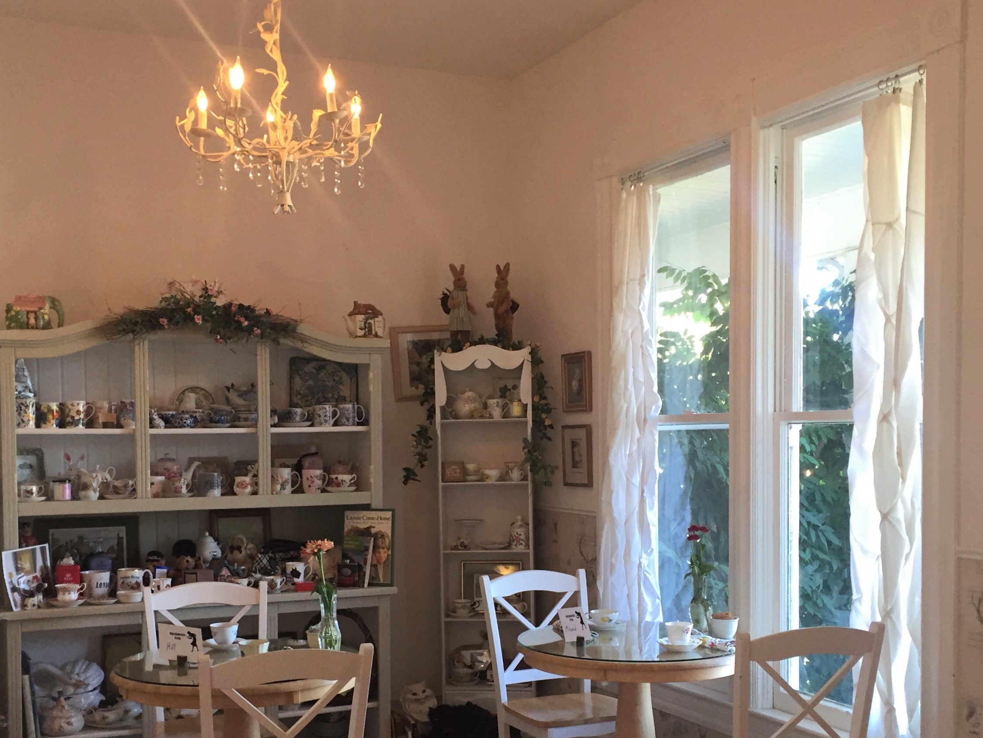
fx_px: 1165
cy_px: 486
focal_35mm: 41
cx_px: 434
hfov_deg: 45.7
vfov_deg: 34.8
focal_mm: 4.15
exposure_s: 1/30
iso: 50
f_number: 2.2
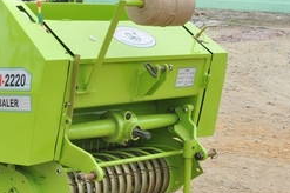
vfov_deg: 14.0
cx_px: 27
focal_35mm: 97
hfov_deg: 20.6
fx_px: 780
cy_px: 137
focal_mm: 32
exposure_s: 1/125
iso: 400
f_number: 11
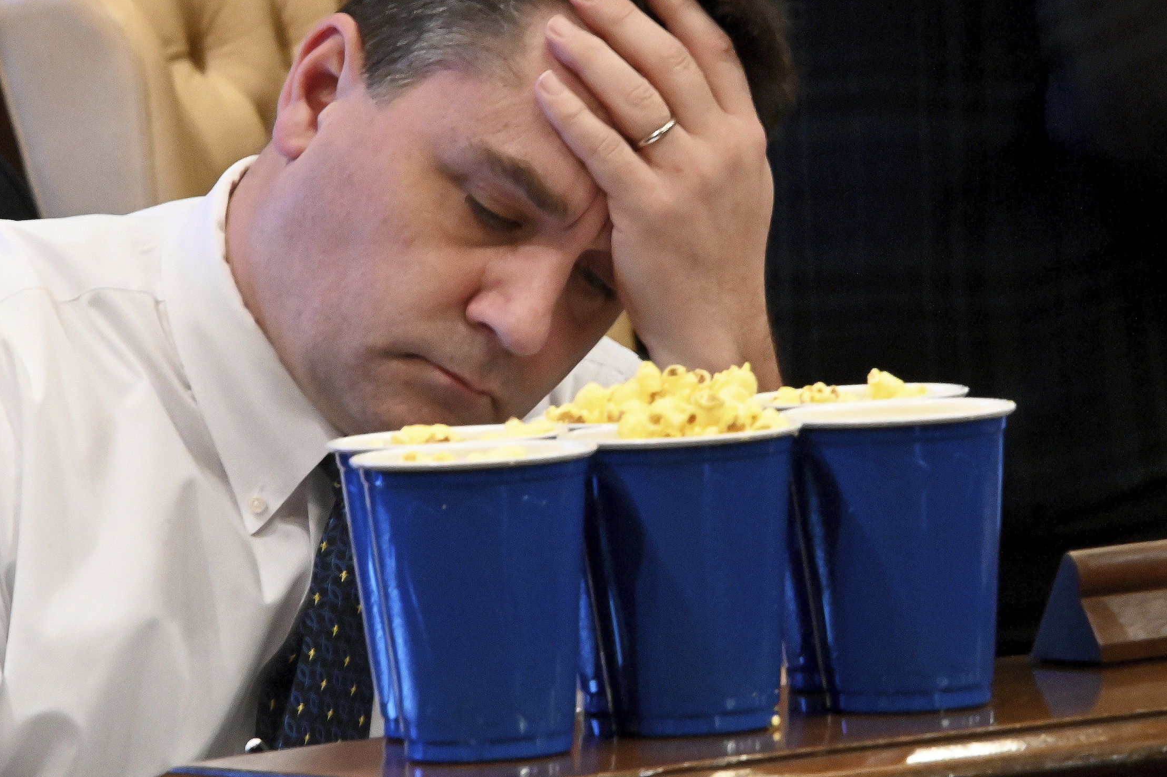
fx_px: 14382
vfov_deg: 3.1
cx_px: 558
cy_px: 289
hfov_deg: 4.6
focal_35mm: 444
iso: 12800
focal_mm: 300
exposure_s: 1/10
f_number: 20
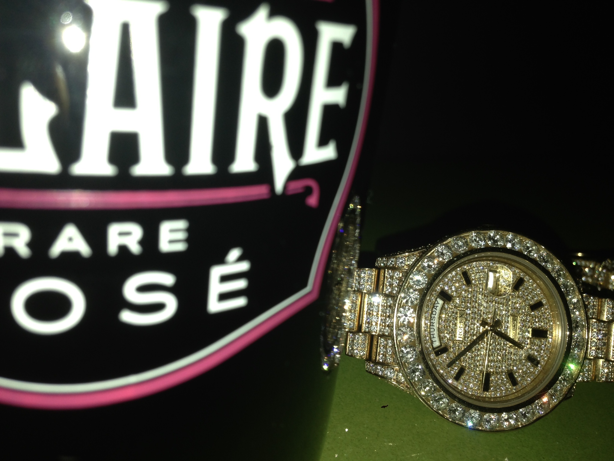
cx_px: 307
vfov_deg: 42.9
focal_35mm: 33
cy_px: 230
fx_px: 585
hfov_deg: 55.4
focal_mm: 4.13
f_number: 2.4
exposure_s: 1/181
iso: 50
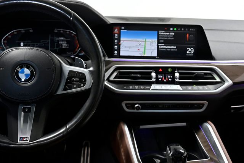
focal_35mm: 32
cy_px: 82
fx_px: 217
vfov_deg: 41.1
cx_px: 122
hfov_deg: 58.7
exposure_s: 1/100
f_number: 5.6
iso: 2000
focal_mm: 32
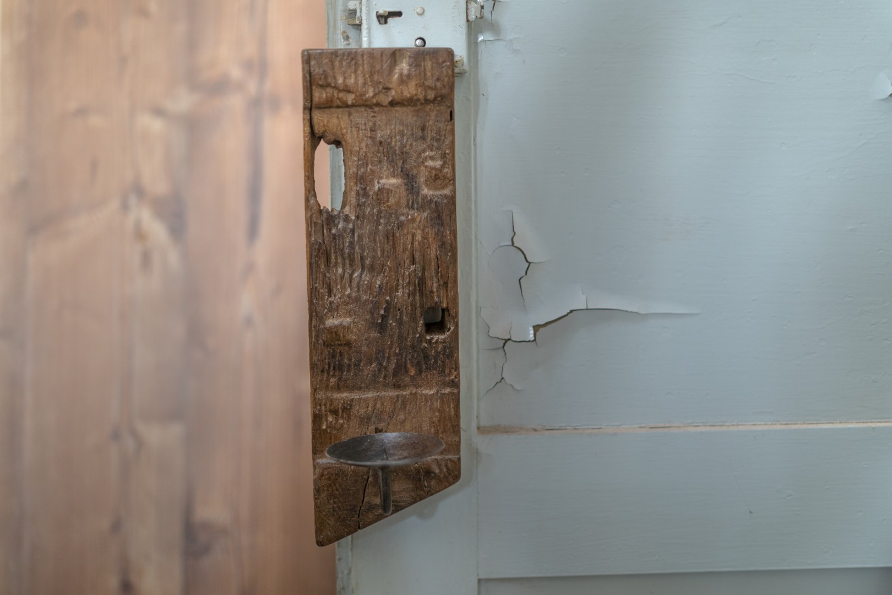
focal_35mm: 50
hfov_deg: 39.6
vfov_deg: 27.0
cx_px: 446
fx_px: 1239
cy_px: 298
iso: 250
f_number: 1.8
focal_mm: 50
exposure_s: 1/60
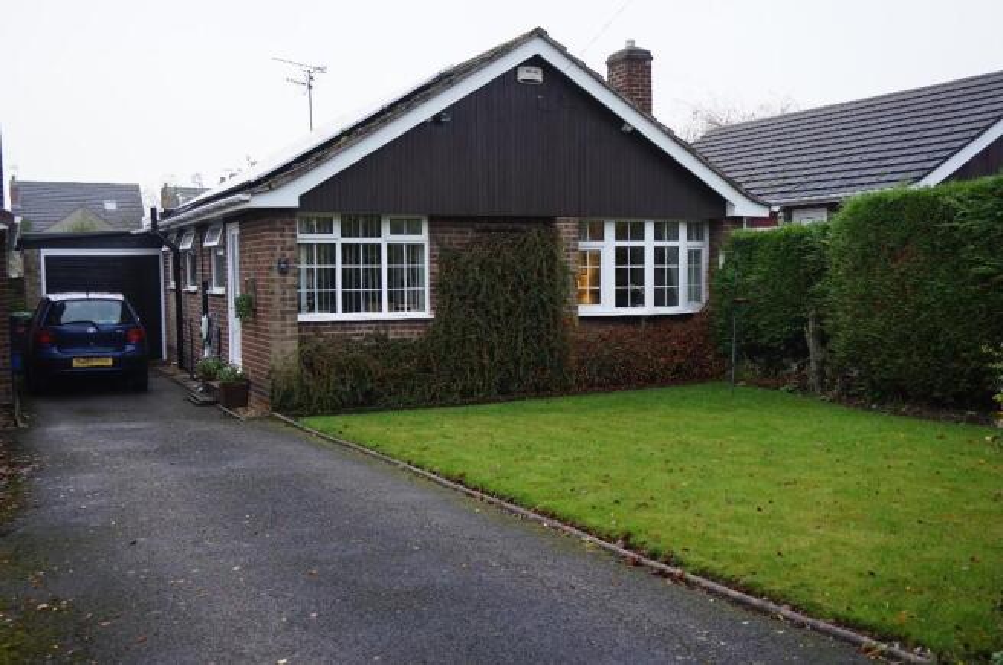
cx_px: 502
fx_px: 1085
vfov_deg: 34.1
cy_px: 332
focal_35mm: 39
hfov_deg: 49.6
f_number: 4.5
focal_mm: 26
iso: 100
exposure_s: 1/60
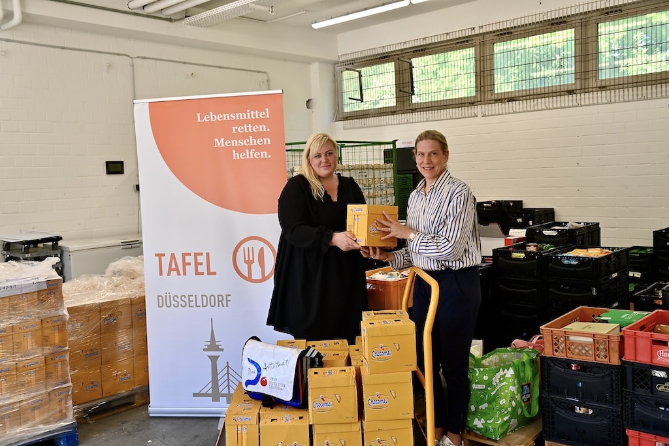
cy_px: 223
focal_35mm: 34
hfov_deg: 55.8
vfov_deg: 38.9
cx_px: 334
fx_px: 632
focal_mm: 34
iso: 360
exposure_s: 1/100
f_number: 4
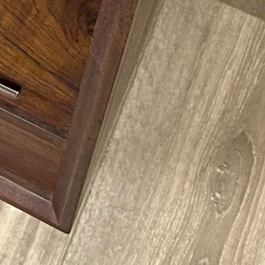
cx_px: -354
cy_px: -480
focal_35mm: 178
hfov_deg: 8.9
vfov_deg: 8.5
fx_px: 1542
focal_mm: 5.7
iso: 100
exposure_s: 1/50
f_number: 1.5
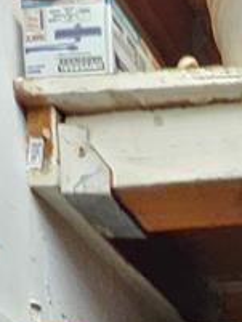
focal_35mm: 97
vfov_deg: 11.6
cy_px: 953
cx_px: 581
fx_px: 903
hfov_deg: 12.2
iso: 320
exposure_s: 1/30
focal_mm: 1.7
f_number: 2.2
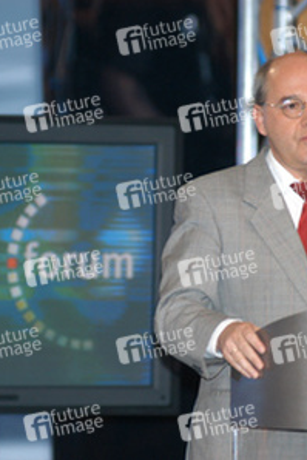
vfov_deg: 4.5
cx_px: 177
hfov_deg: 3.0
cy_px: 230
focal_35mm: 454
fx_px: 5800
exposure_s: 1/80
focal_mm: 200
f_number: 3.2
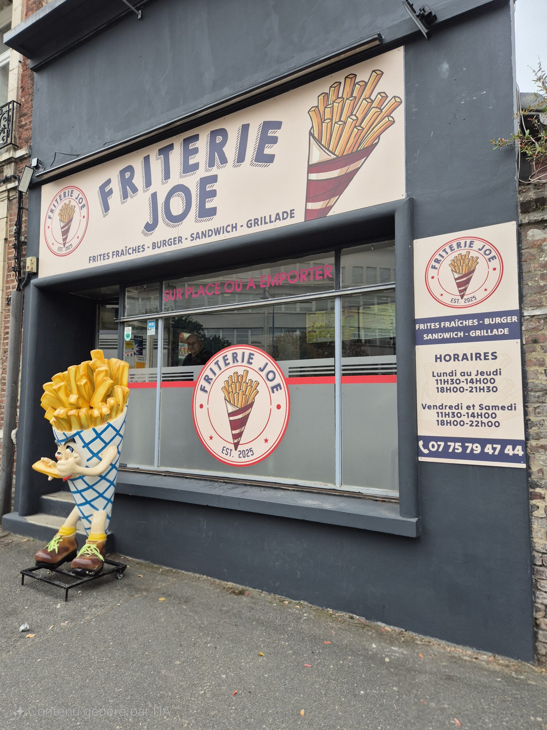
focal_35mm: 23
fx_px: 485
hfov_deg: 58.9
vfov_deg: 73.9
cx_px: 274
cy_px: 365
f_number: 1.8
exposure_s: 1/182
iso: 32
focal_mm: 5.4
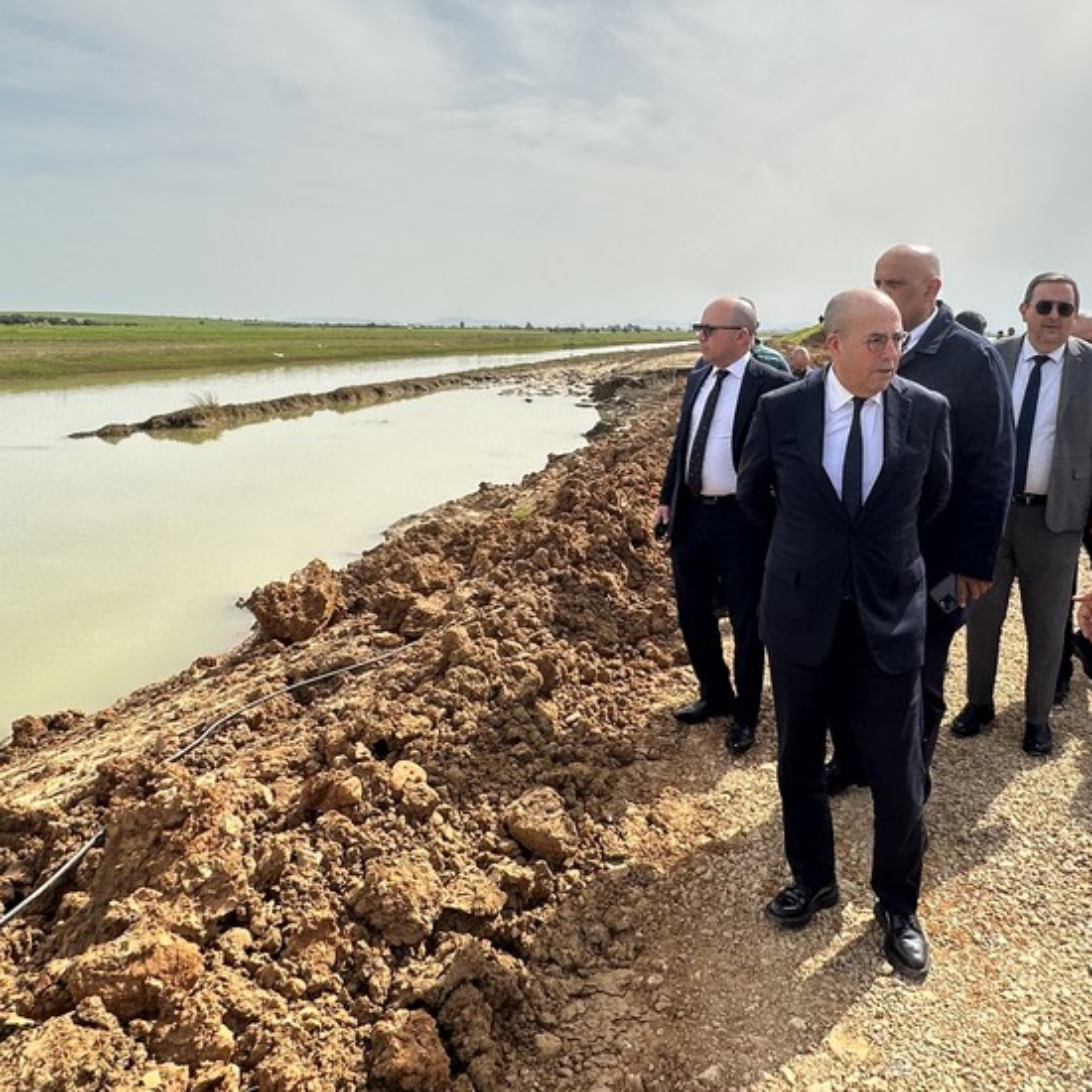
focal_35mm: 27
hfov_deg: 58.7
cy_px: 451
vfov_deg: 58.7
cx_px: 647
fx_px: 964
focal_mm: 2.22
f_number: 2.2
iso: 50
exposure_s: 1/3040
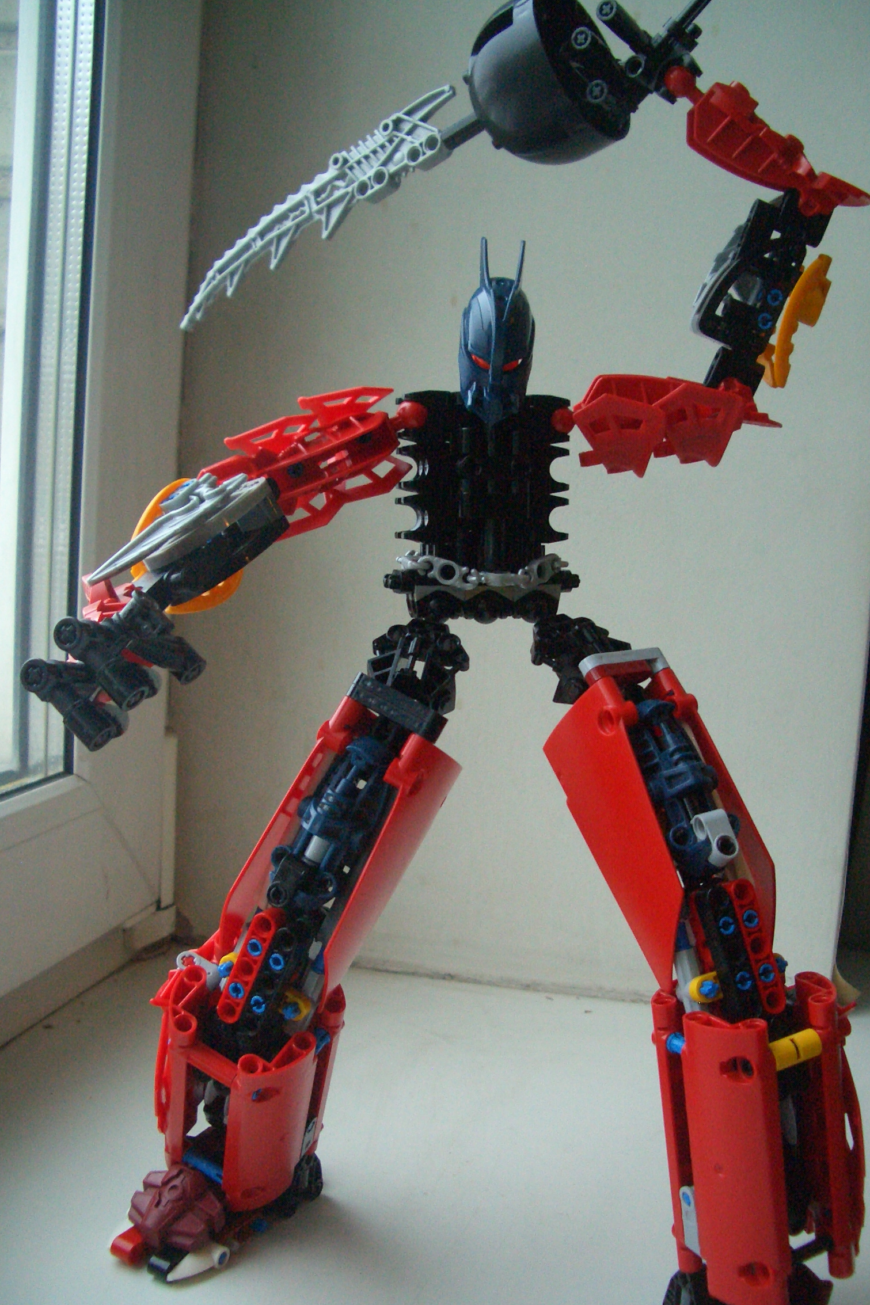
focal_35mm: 37
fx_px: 1341
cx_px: 483
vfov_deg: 51.9
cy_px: 658
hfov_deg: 35.9
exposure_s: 1/80
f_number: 2.6
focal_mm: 5.8
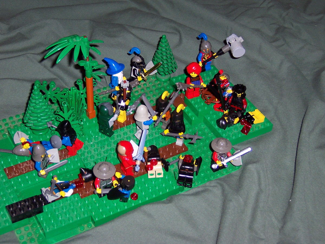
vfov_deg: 17.8
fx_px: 779
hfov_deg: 23.6
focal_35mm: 83
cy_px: 122
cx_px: 162
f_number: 4
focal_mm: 12.8
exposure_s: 1/90
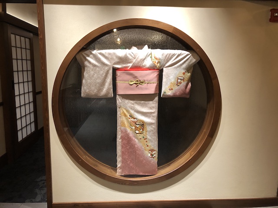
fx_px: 225
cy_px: 104
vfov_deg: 49.7
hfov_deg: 63.4
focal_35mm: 28
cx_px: 139
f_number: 1.8
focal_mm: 4
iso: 50
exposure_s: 1/15
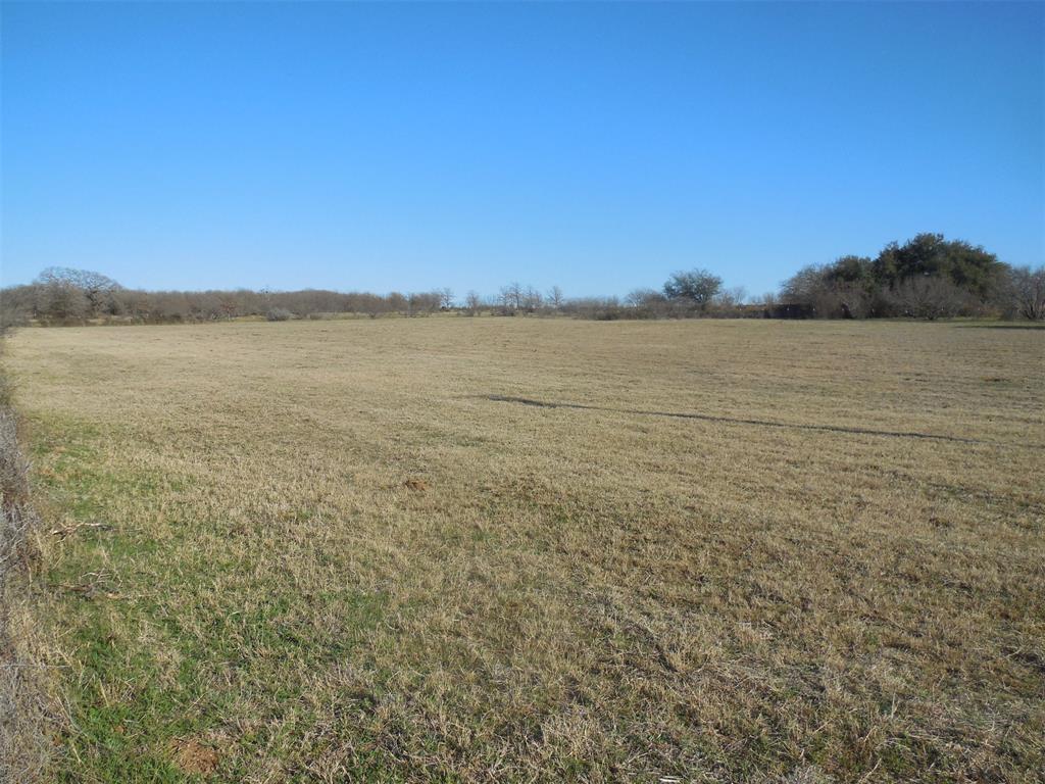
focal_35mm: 30
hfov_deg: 60.0
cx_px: 522
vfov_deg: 46.8
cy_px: 392
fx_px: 906
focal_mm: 5.3
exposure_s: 1/2000
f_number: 3.2
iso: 125
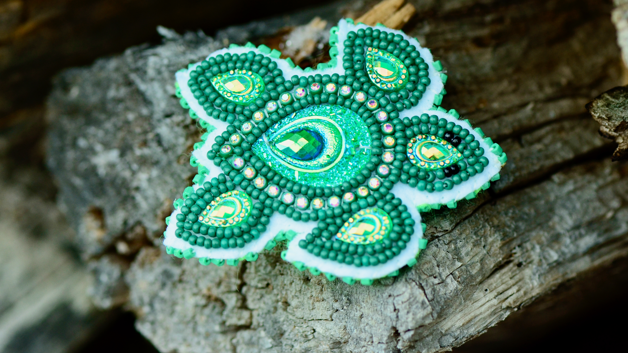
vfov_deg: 6.9
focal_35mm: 176
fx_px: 2923
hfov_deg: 12.3
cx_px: 313
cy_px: 139
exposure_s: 1/1250
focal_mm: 105
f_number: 4.5
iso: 800
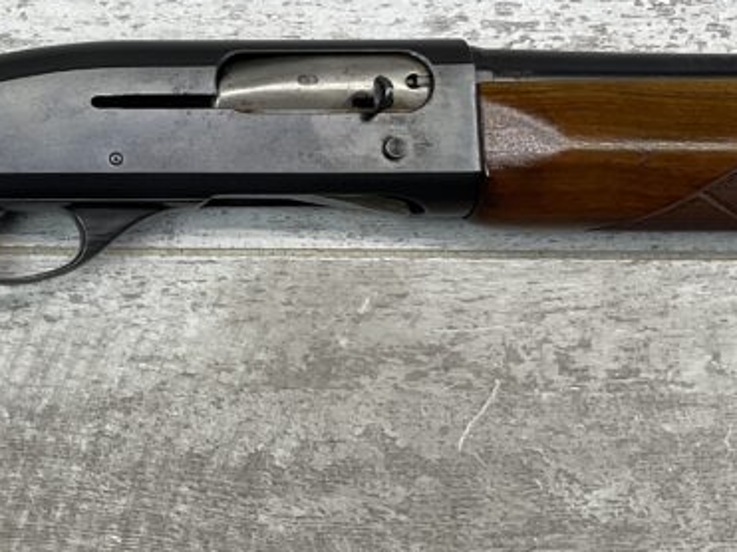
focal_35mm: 80
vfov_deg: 18.4
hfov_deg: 22.7
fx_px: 1703
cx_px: -115
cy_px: 169
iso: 16
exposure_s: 1/188
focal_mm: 3
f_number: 1.8
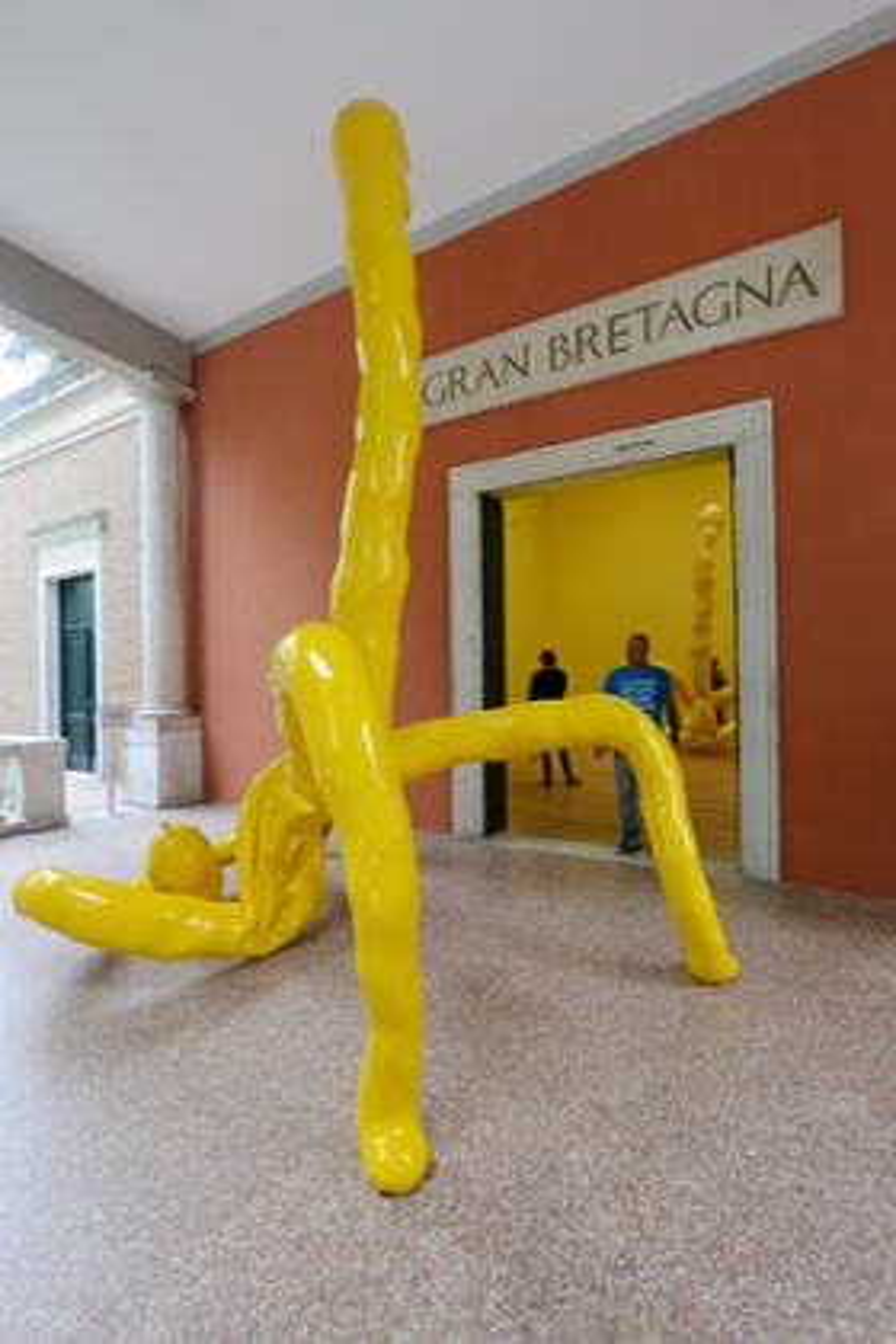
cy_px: 672
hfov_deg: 73.7
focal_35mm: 16
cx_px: 448
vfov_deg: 96.7
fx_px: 597
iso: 1600
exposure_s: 1/160
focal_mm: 16
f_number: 11
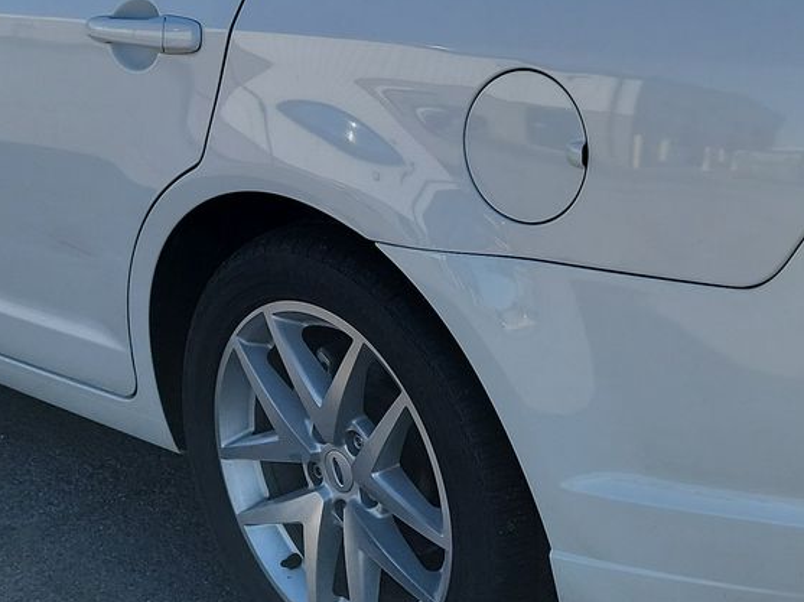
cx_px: 518
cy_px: 64
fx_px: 1602
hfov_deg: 28.0
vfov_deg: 20.9
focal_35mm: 69
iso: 50
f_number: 1.8
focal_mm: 6.7
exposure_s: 1/861
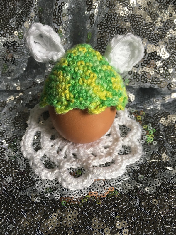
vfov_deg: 61.7
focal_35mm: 29
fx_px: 197
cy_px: 118
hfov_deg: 48.2
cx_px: 88
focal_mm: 4.15
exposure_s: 1/33
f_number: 2.2
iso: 80
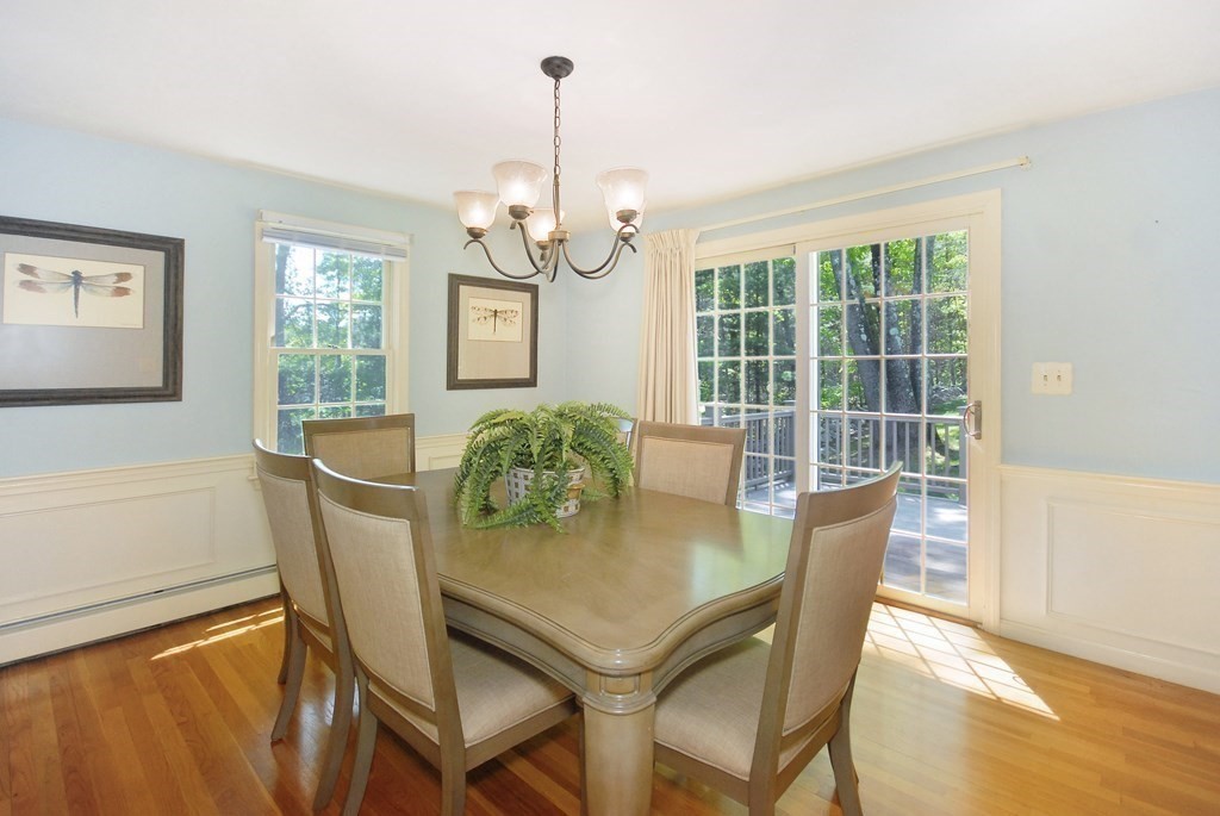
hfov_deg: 100.3
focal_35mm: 15
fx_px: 509
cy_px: 408
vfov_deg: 77.5
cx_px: 610
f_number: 4
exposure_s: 1/40
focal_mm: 10
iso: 500
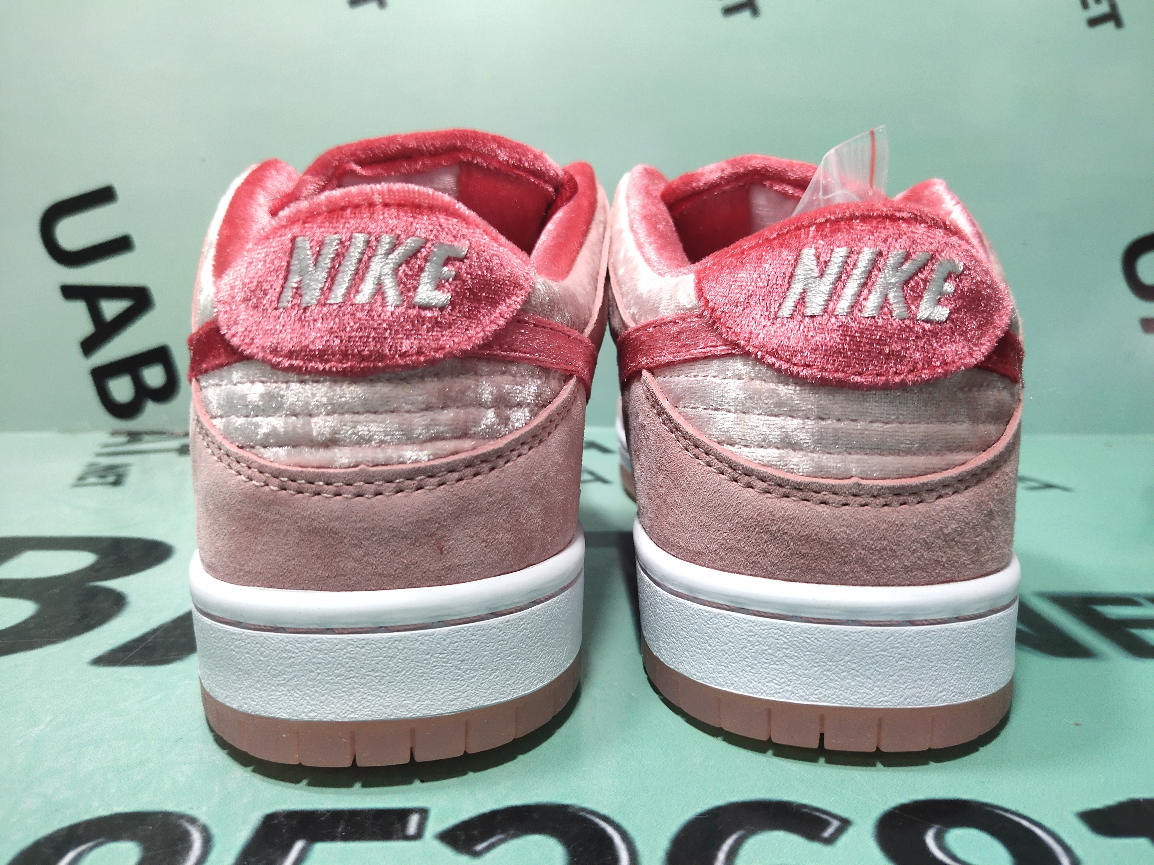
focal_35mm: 30
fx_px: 1000
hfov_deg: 60.0
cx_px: 577
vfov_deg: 46.8
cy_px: 432
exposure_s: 1/100
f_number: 1.79
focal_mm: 4.35
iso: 150
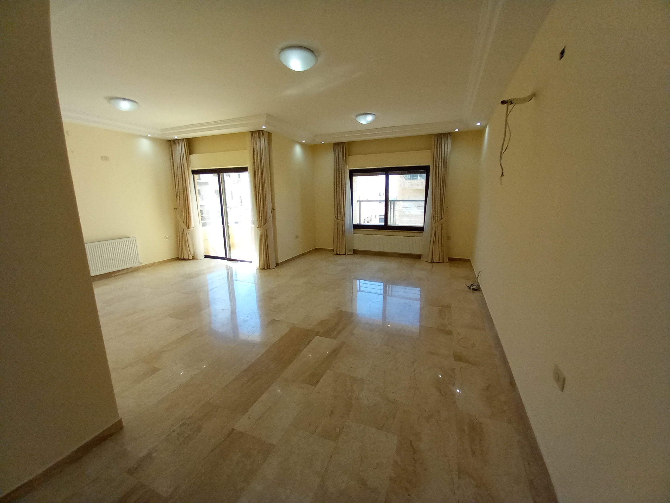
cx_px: 335
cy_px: 252
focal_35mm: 13
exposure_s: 1/104
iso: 40
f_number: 2.2
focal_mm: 1.13
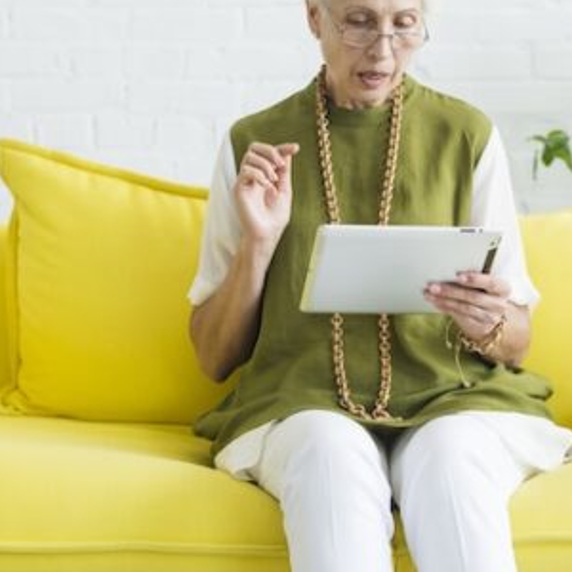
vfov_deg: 17.0
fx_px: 1907
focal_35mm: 102
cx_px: 378
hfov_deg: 17.0
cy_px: 176
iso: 320
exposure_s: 1/160
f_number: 3.2
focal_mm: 50
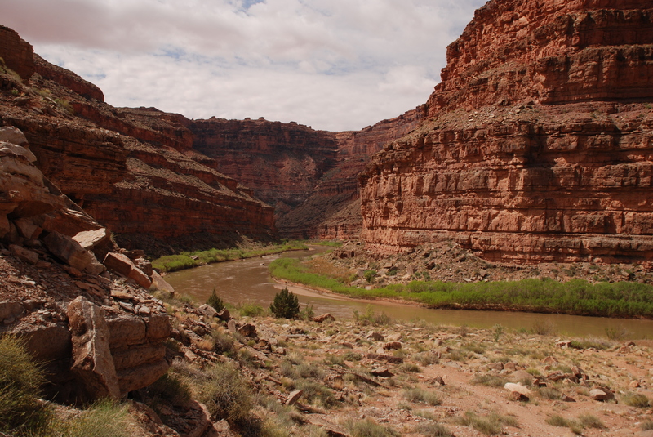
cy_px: 218
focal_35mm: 36
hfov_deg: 53.1
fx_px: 654
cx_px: 326
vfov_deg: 36.9
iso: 160
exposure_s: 1/1250
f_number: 5.6
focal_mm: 24
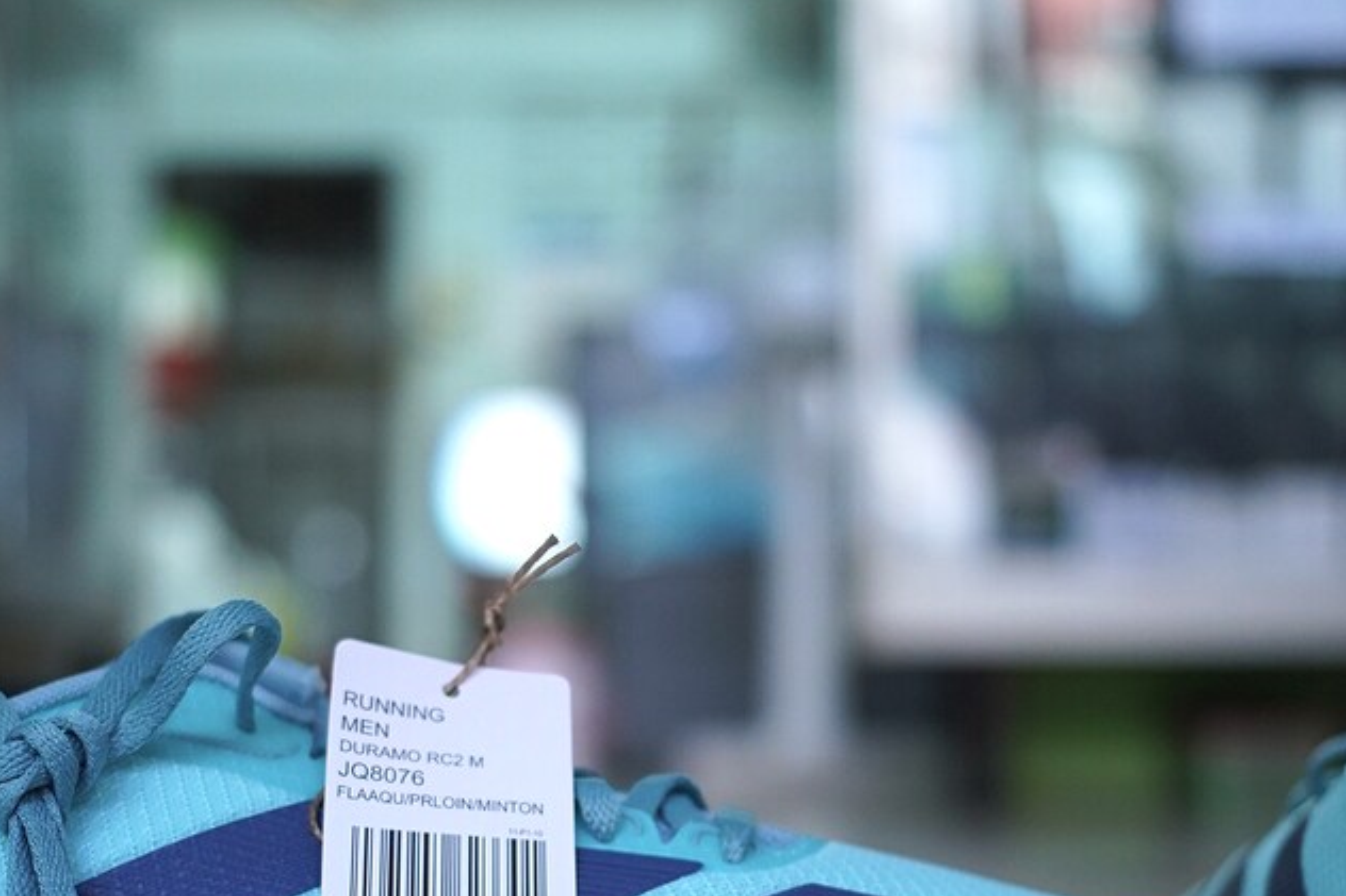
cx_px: 658
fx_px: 2841
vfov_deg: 17.8
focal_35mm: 76
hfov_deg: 26.7
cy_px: 743
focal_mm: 40
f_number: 2.8
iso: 1250
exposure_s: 1/80
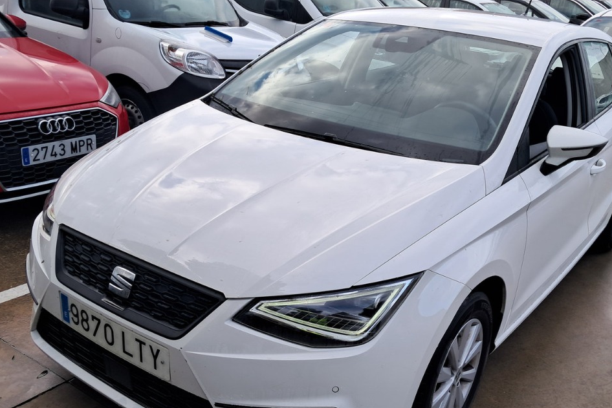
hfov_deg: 50.6
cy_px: 240
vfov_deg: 35.0
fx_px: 646
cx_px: 328
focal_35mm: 38
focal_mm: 4
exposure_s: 1/145
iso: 50
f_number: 1.8
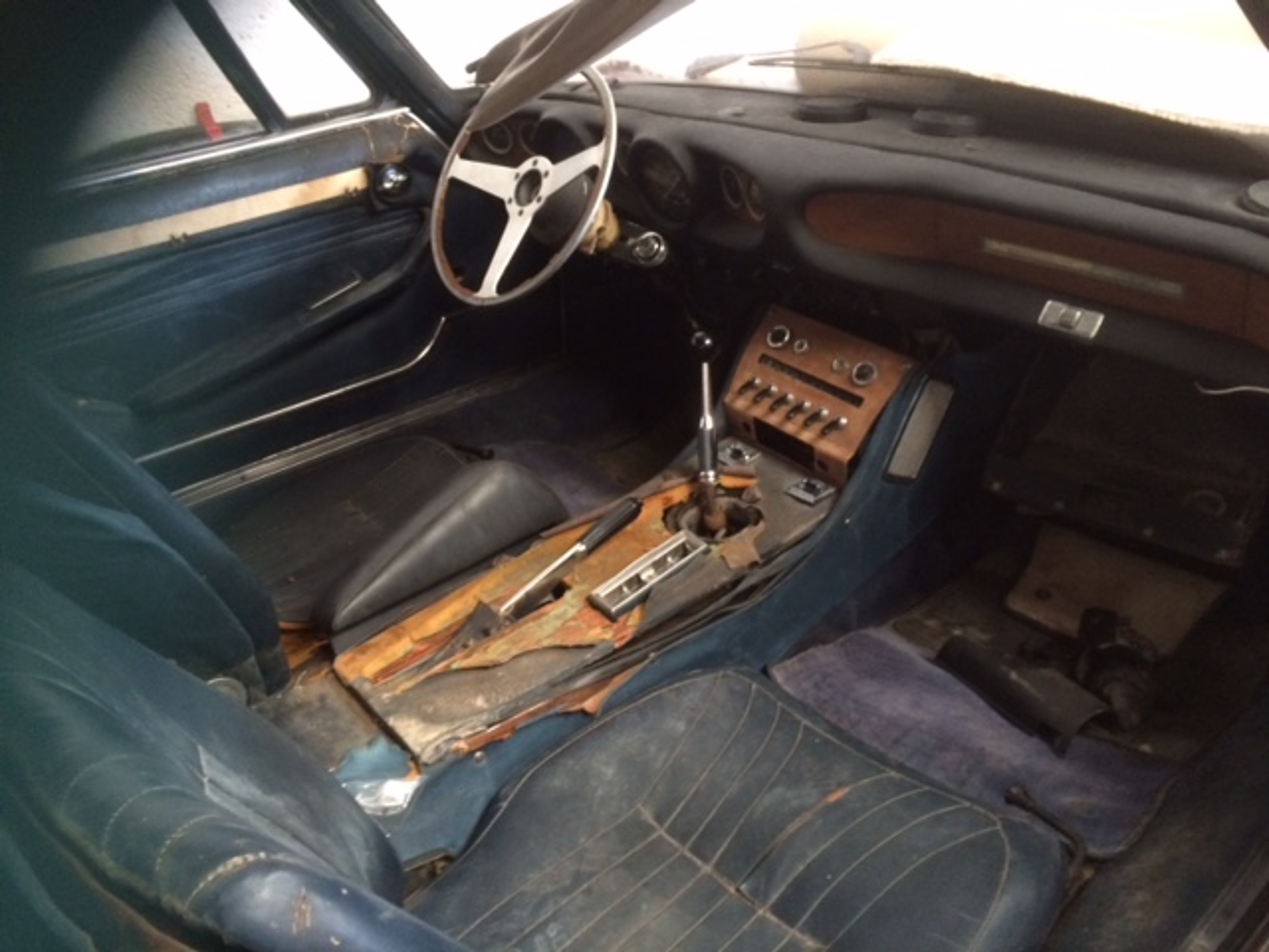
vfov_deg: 48.2
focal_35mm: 29
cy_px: 476
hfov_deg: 61.7
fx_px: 1063
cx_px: 634
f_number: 2.2
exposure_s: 1/17
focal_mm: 4.15
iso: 320
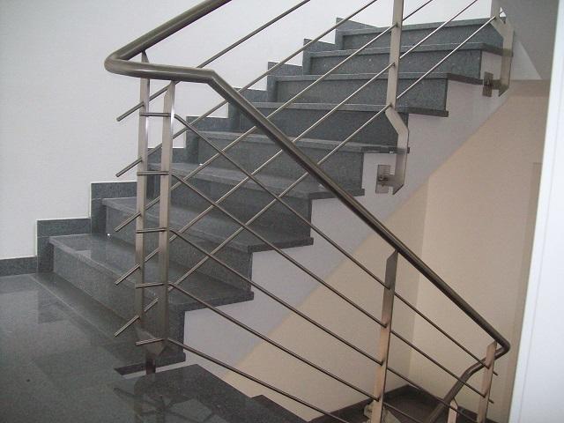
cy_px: 212
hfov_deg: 51.4
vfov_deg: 39.7
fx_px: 587
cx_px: 282
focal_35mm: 36
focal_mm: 6
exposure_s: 1/64
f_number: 2.7
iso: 200
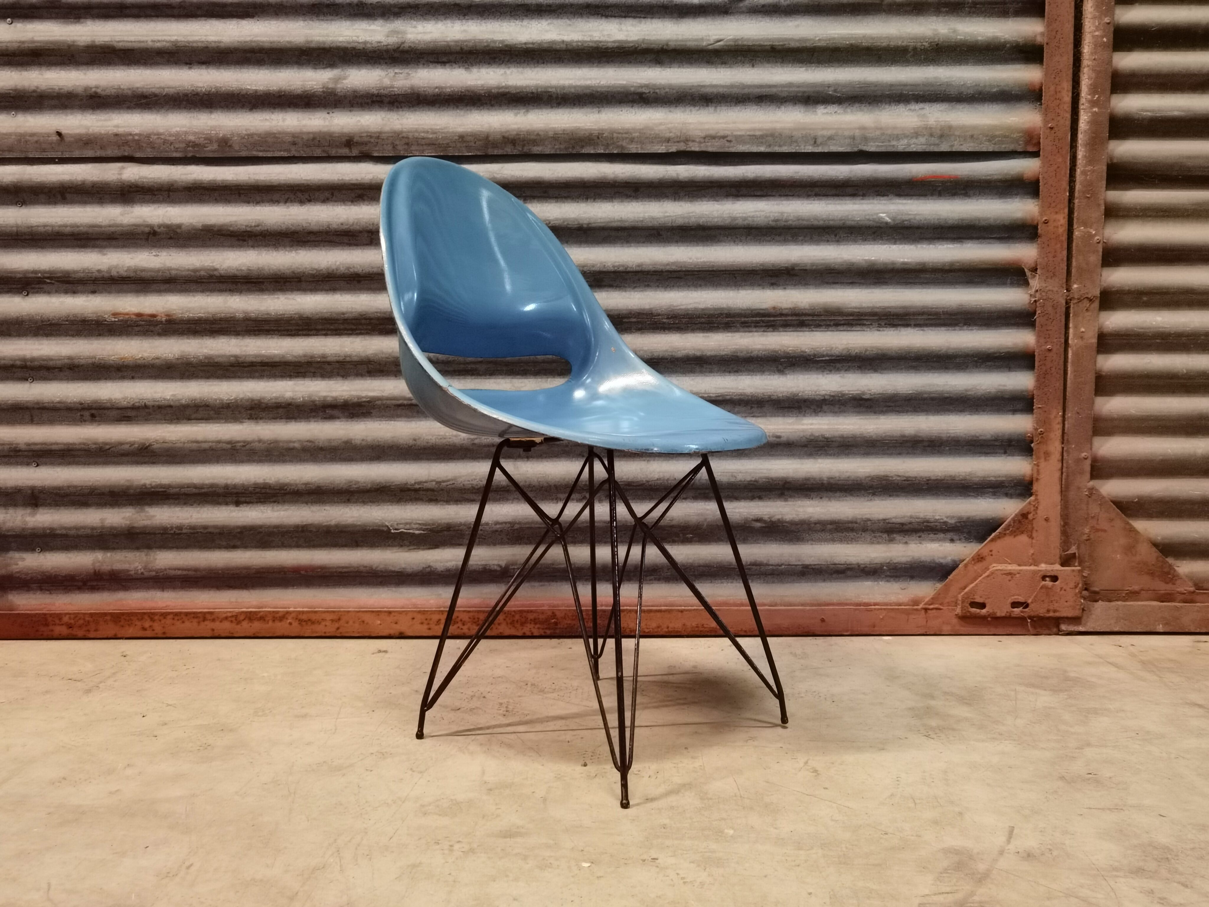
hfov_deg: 61.7
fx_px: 1013
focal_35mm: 29
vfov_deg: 48.2
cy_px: 454
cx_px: 604
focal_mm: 6.71
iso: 640
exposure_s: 1/20
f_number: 1.9
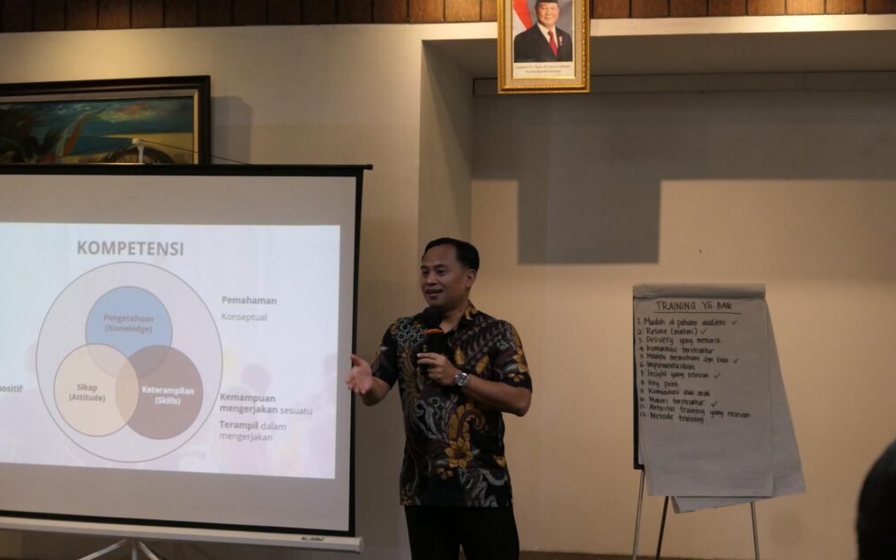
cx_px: 445
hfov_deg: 27.8
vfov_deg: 17.6
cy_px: 298
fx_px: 1807
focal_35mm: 74
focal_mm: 26.4
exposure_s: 1/100
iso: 1600
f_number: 2.8
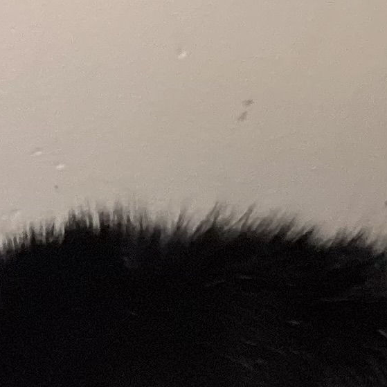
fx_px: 2024
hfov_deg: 9.6
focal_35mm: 160
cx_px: -557
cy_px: 703
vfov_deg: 10.3
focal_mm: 3.3
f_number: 2.4
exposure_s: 1/50
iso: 160
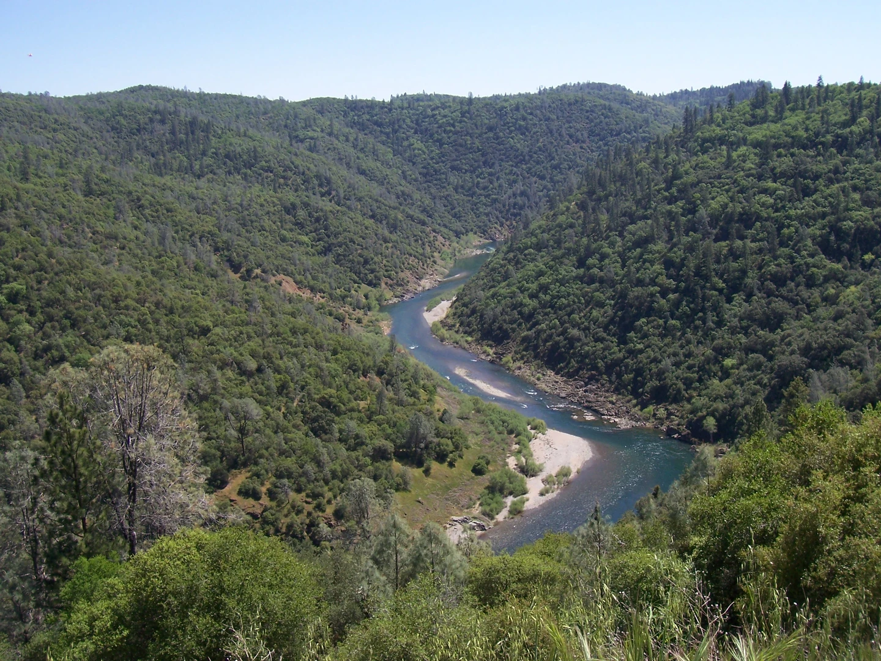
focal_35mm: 34
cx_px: 440
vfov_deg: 41.8
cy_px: 330
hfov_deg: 54.0
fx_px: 865
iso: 80
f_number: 5.6
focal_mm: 5.6
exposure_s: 1/350
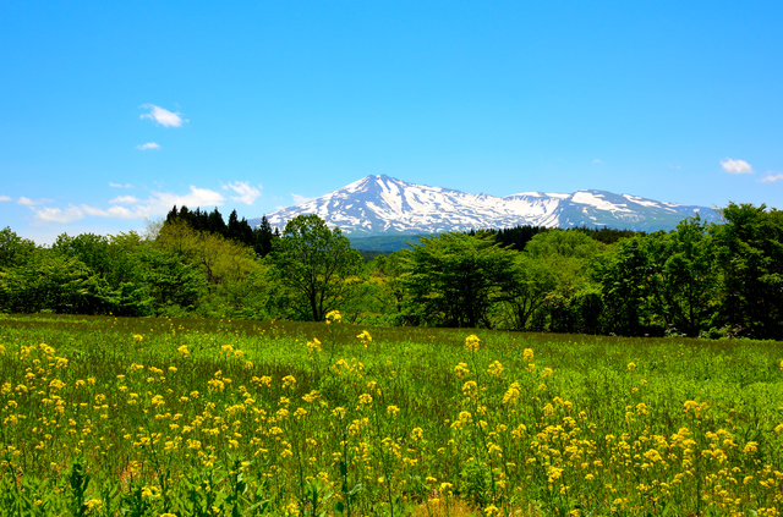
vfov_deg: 34.0
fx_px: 846
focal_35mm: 39
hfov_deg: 49.7
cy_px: 258
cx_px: 392
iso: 100
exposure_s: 1/320
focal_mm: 26
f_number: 9
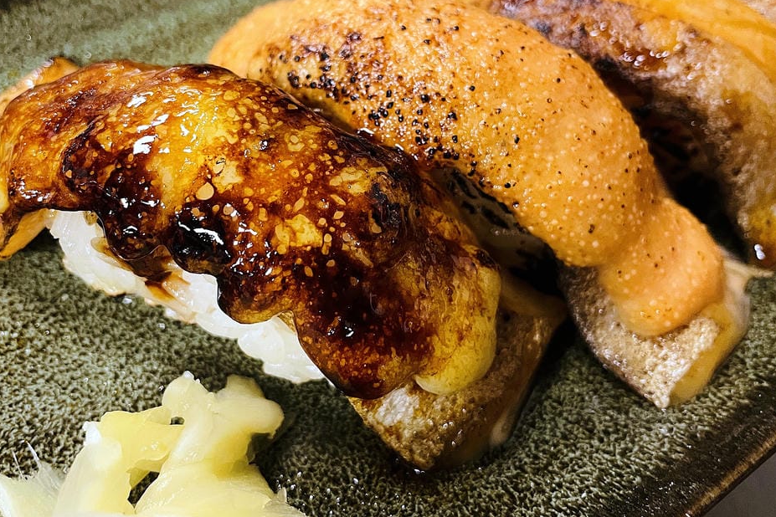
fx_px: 754
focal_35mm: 35
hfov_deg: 54.4
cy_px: 171
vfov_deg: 37.4
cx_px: 366
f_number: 1.6
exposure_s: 1/60
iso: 320
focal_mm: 4.2
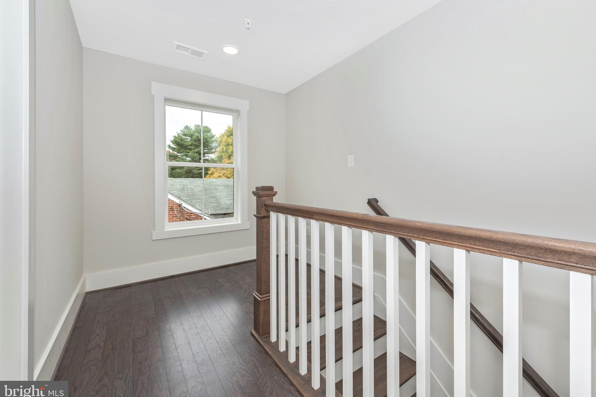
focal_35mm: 15
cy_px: 191
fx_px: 248
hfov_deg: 100.2
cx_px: 318
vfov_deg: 77.3
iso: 160
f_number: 8
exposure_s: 1/60
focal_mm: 14
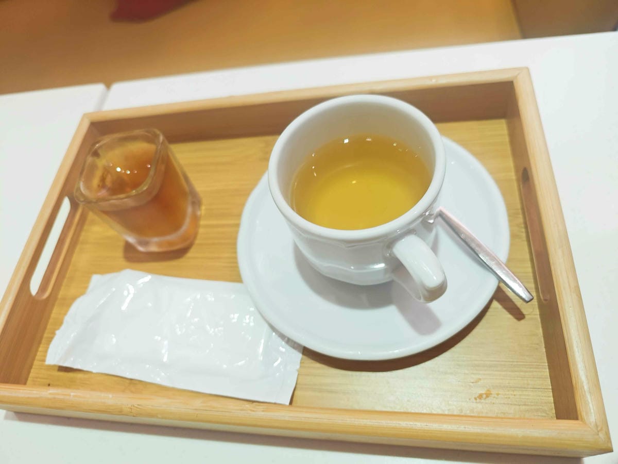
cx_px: 309
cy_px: 232
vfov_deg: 58.9
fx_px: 411
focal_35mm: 23
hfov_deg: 73.9
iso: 320
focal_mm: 8.72
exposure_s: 1/60
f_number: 2
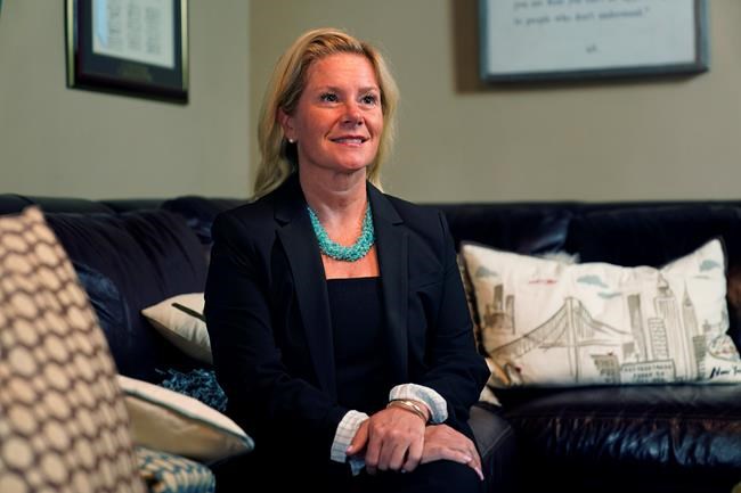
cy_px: 246
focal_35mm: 70
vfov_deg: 19.4
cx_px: 370
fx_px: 1440
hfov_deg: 28.9
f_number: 2.8
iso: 800
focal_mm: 70
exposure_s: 1/60
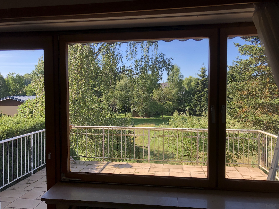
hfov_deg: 63.4
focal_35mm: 28
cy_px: 104
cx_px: 140
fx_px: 226
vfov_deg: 49.7
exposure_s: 1/440
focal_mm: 3.99
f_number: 1.8
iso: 20
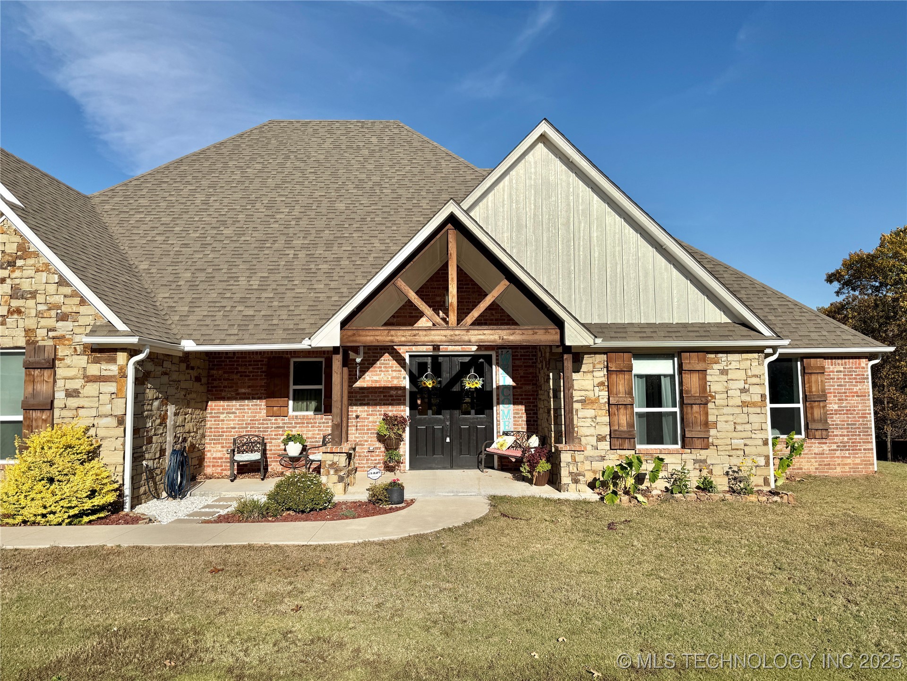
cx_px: 454
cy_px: 340
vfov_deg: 56.8
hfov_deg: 71.6
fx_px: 629
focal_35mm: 24
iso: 80
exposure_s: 1/8130
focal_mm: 6.76
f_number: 1.78
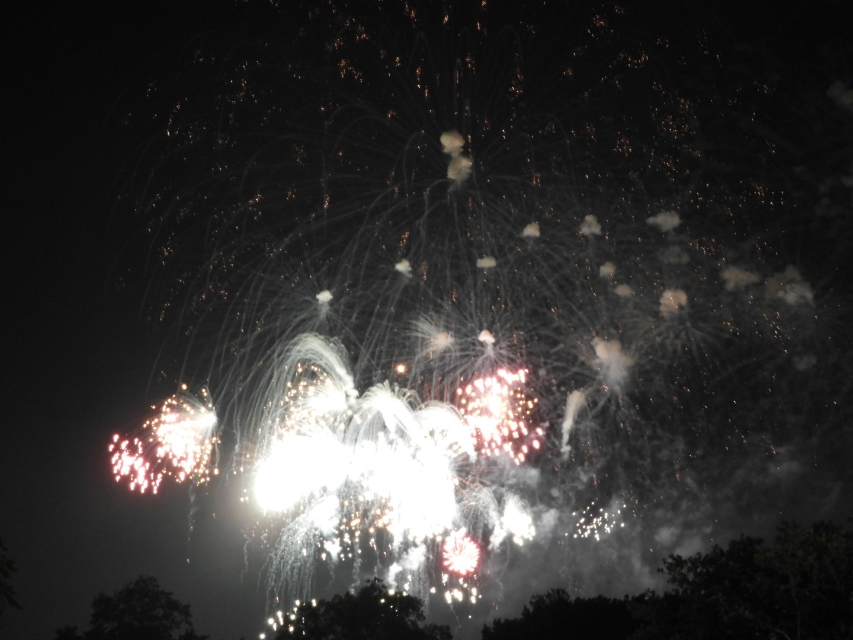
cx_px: 426
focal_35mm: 70
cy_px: 320
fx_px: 1725
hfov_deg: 27.8
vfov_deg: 21.0
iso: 640
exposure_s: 1/8
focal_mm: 12.5
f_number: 4.5
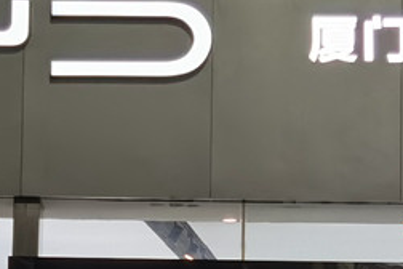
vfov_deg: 7.4
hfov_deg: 11.1
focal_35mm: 186
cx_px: 187
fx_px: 2082
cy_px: 264
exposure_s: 1/270
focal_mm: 5.56
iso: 50
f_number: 1.6
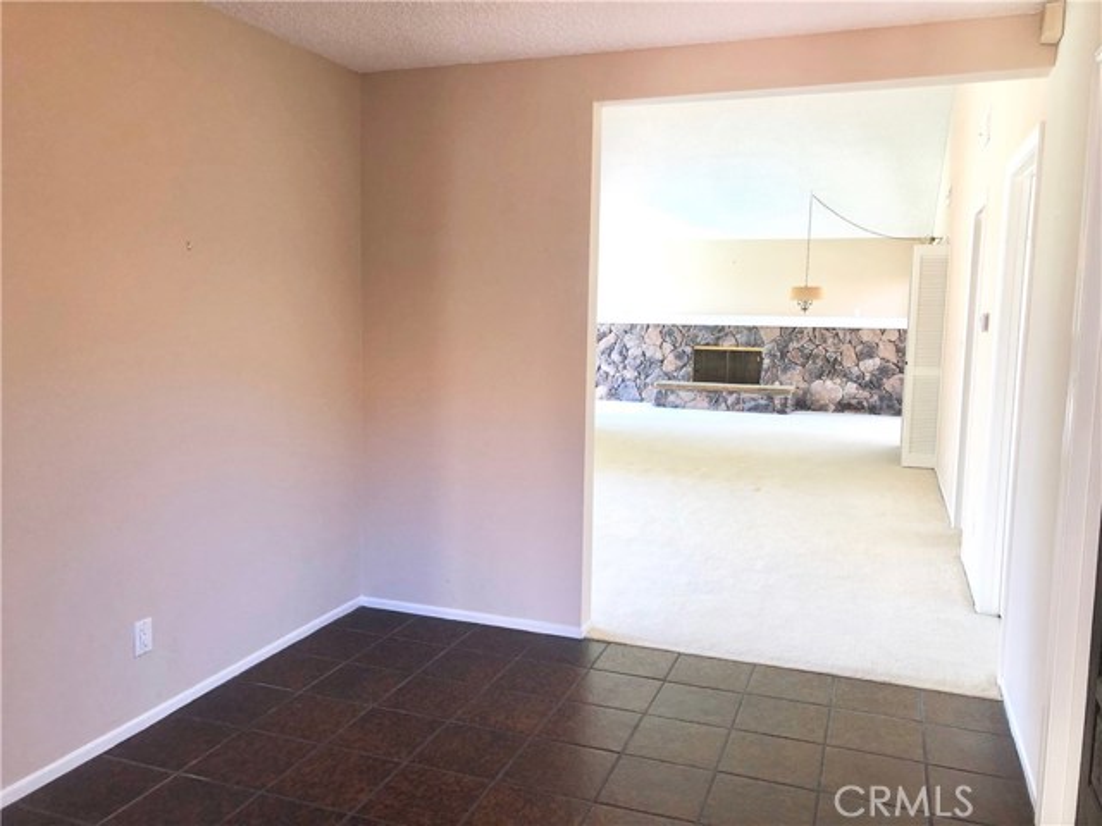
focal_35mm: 28
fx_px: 891
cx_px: 551
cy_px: 413
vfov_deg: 49.7
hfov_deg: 63.4
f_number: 1.8
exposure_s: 1/30
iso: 20
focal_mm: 4
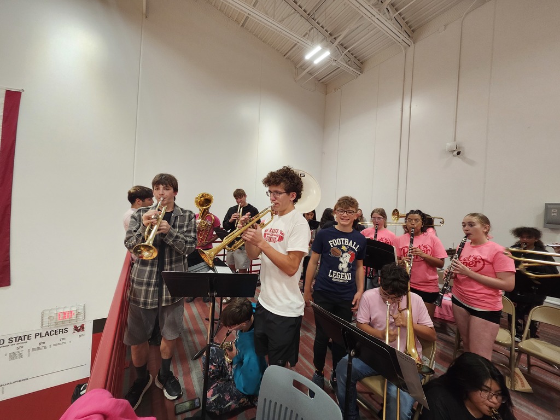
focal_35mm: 13
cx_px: 280
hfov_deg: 106.2
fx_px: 210
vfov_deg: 89.9
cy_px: 210
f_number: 2.2
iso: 100
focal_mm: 1.74
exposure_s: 1/60
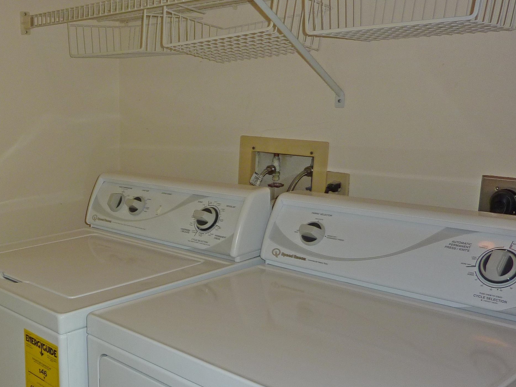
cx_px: 102
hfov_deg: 43.6
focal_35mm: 41
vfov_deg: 35.0
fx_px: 611
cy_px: 230
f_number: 3.3
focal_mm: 4.1
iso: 100
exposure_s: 1/30
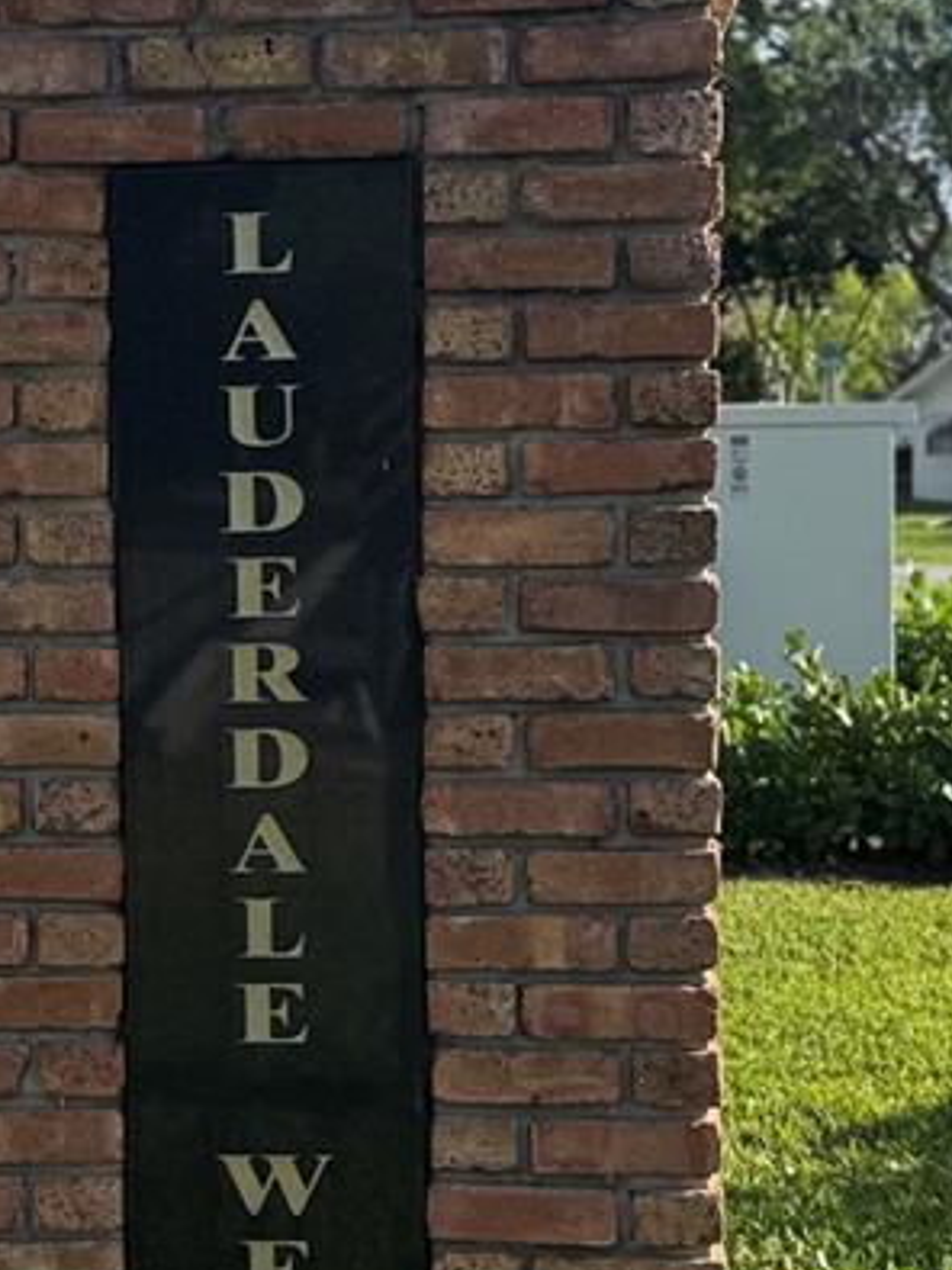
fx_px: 2678
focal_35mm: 73
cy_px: 572
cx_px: 251
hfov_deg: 20.0
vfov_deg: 26.7
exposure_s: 1/3021
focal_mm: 6.76
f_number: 1.78
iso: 80
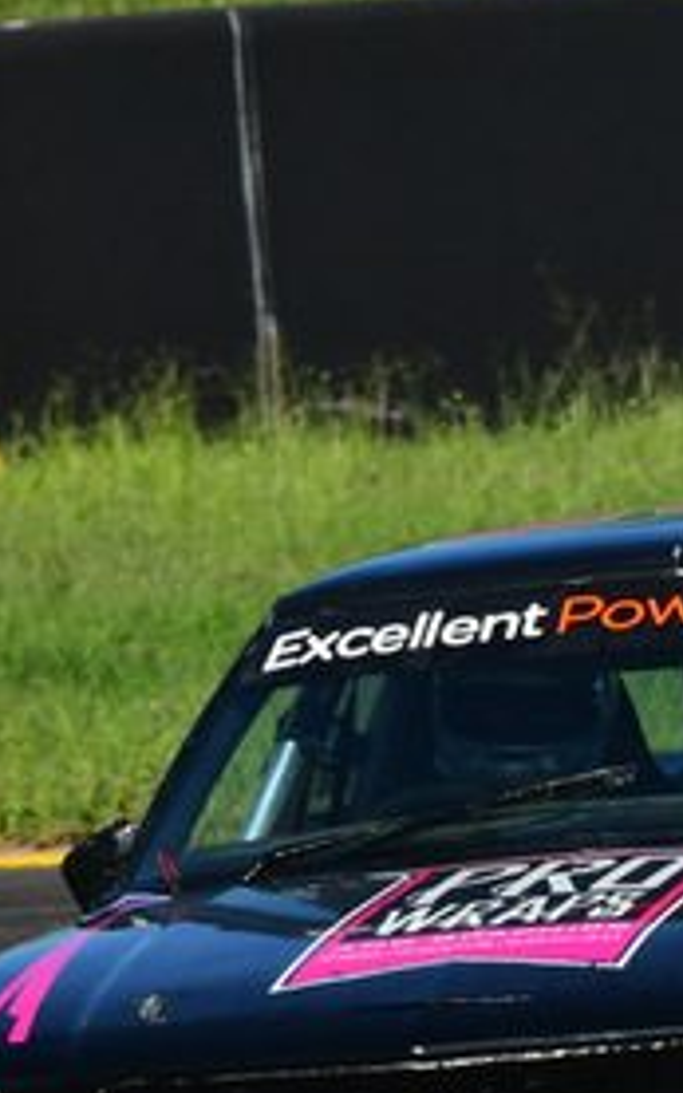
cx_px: 719
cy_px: 754
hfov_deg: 0.8
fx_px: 46067
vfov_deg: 1.4
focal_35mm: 1546
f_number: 13
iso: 400
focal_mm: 350
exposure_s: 1/640
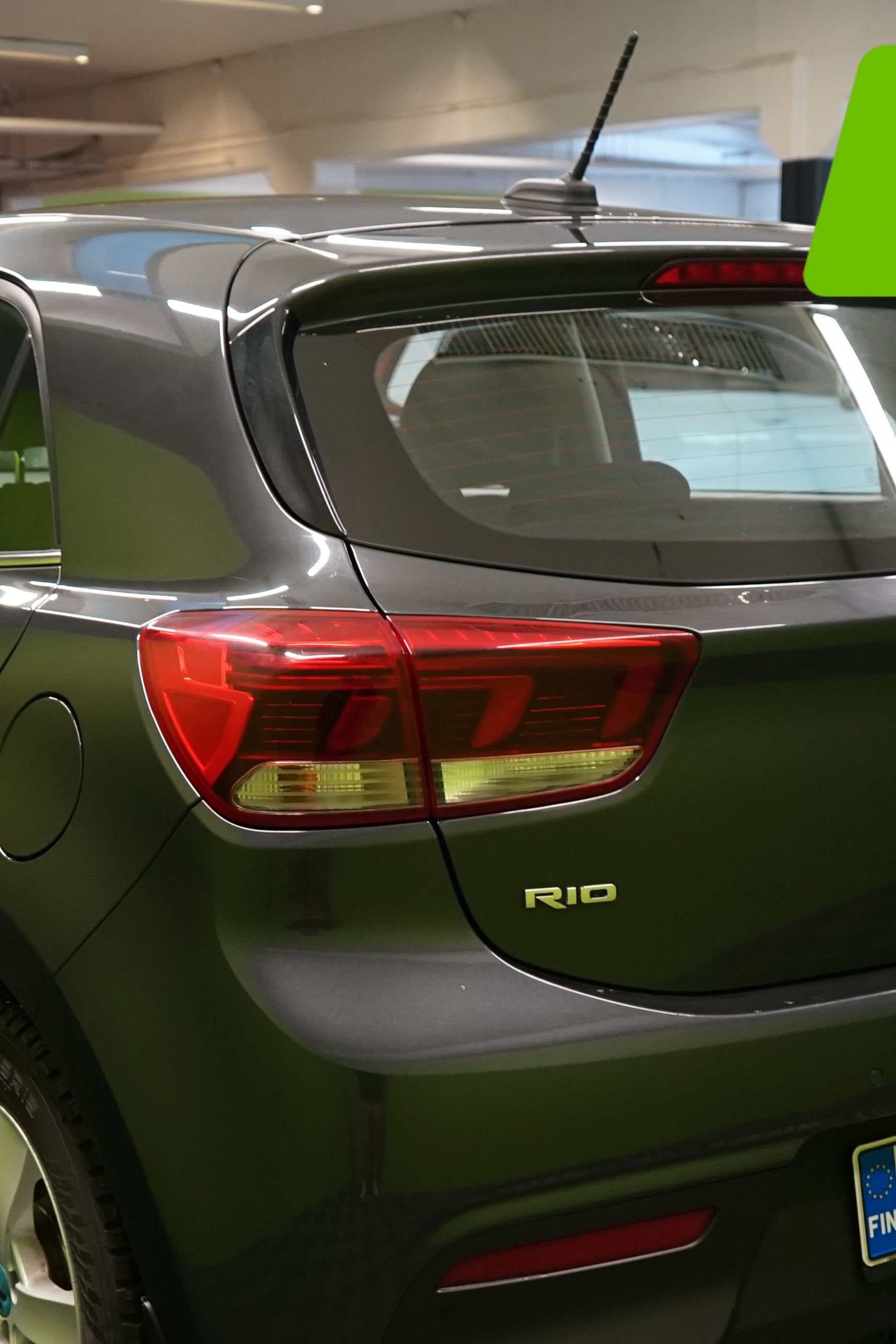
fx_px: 2277
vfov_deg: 32.5
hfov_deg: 22.3
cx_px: 435
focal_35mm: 61
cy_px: 927
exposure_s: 1/30
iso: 1250
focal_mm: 28
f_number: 4.5
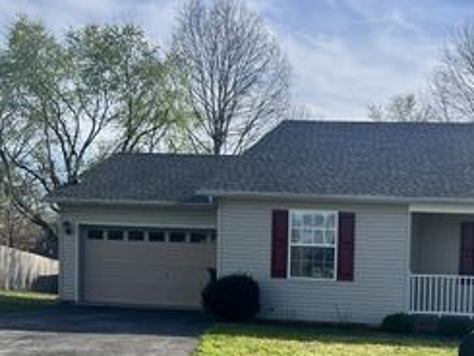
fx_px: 726
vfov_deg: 26.7
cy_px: 311
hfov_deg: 34.0
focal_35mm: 53
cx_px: 433
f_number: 1.5
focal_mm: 5.7
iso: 50
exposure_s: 1/3257
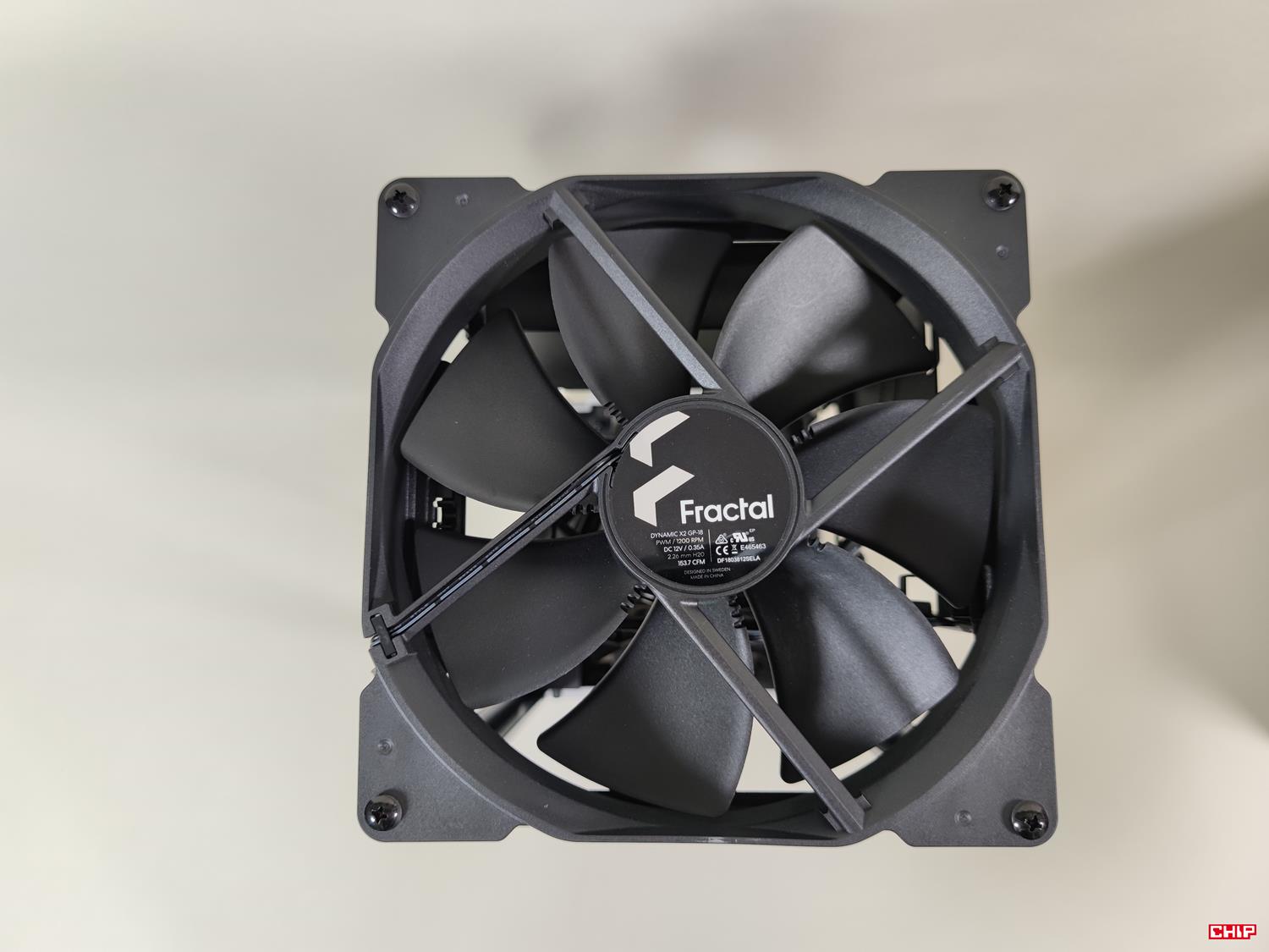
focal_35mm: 25
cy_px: 476
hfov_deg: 69.4
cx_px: 634
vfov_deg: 54.9
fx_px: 916
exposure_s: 1/100
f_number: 1.85
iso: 73
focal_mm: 6.78
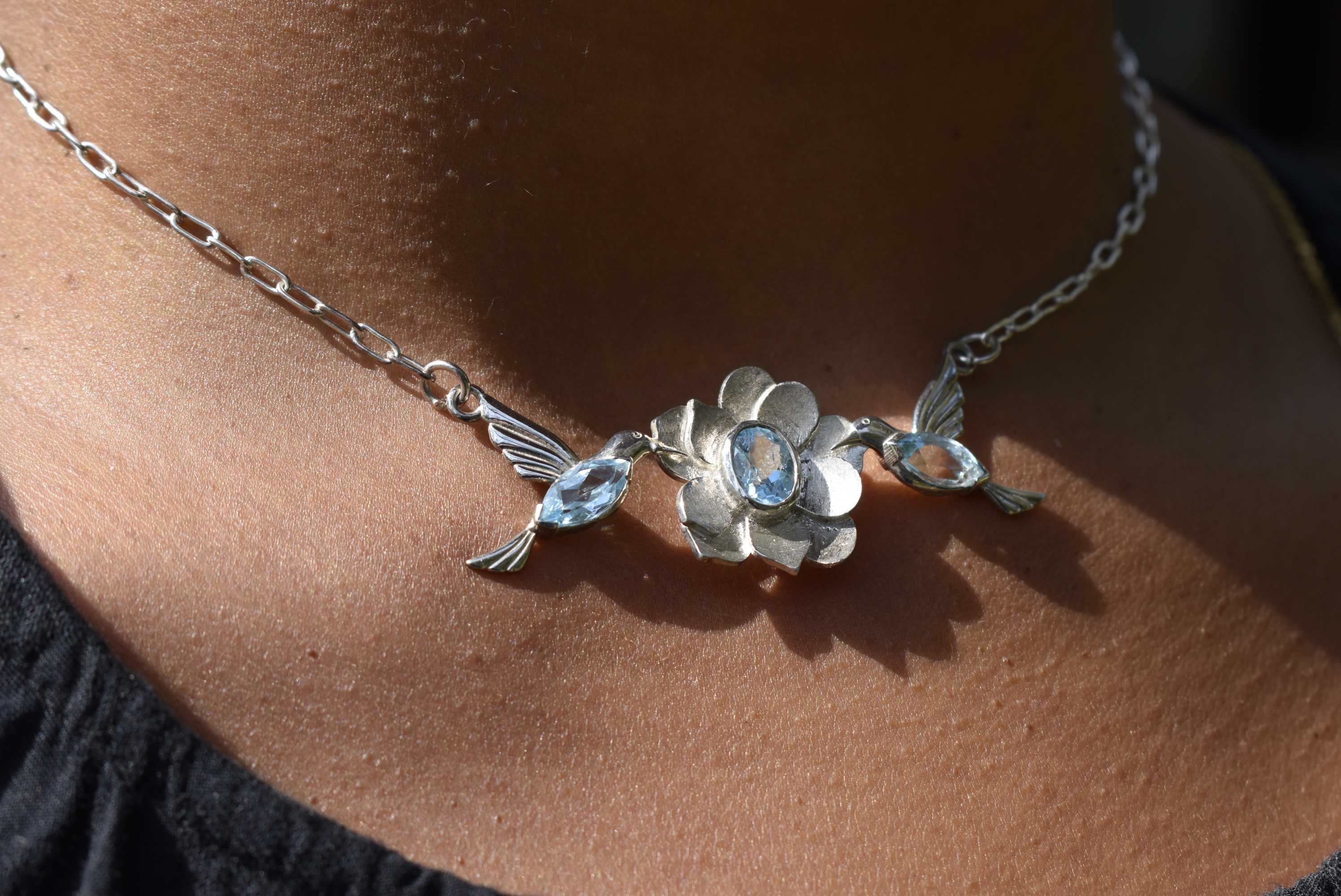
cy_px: 448
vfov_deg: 16.6
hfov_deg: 24.6
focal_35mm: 82
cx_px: 670
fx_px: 3075
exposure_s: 1/250
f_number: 8
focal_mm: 55
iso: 200
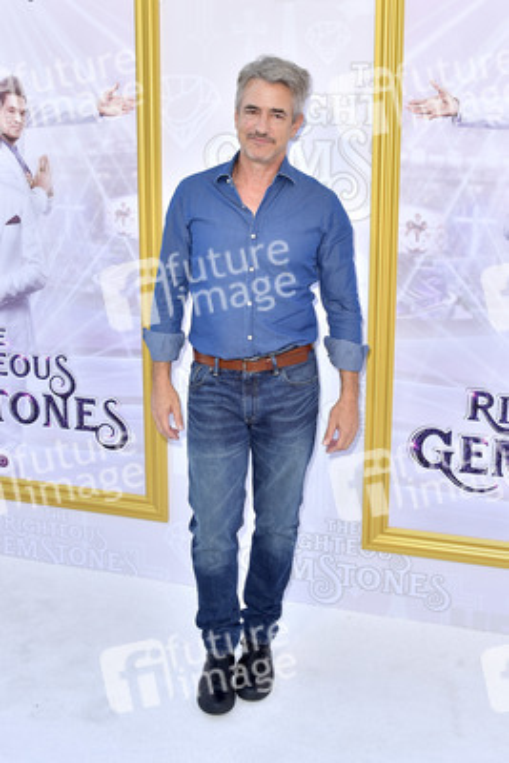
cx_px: 254
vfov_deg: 55.8
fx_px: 720
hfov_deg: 38.9
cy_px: 382
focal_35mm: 34
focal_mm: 34
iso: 320
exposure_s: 1/250
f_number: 7.1
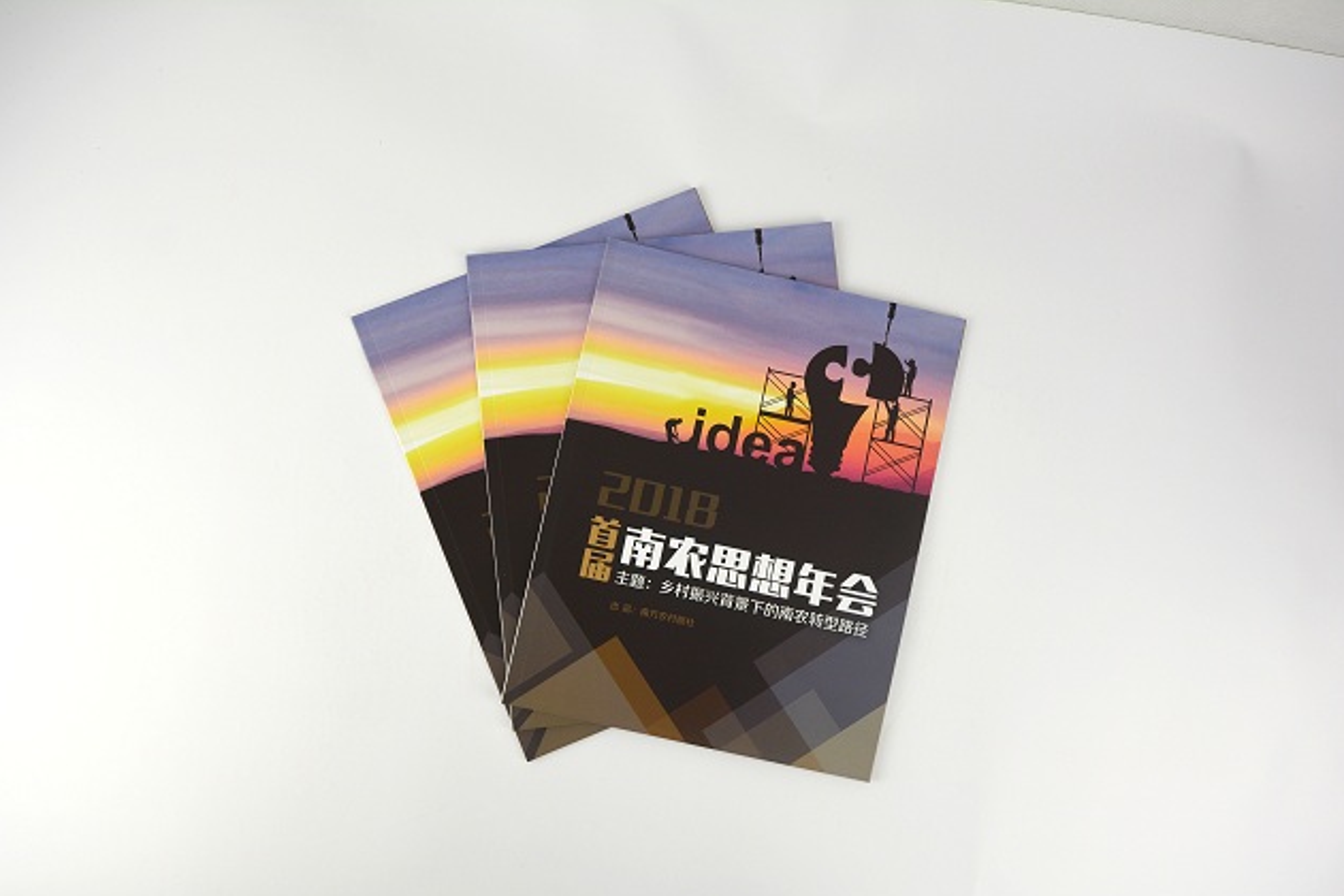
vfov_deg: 40.5
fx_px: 1214
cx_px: 691
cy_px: 460
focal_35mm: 33
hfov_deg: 57.9
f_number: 5.6
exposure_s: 1/125
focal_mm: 21
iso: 160
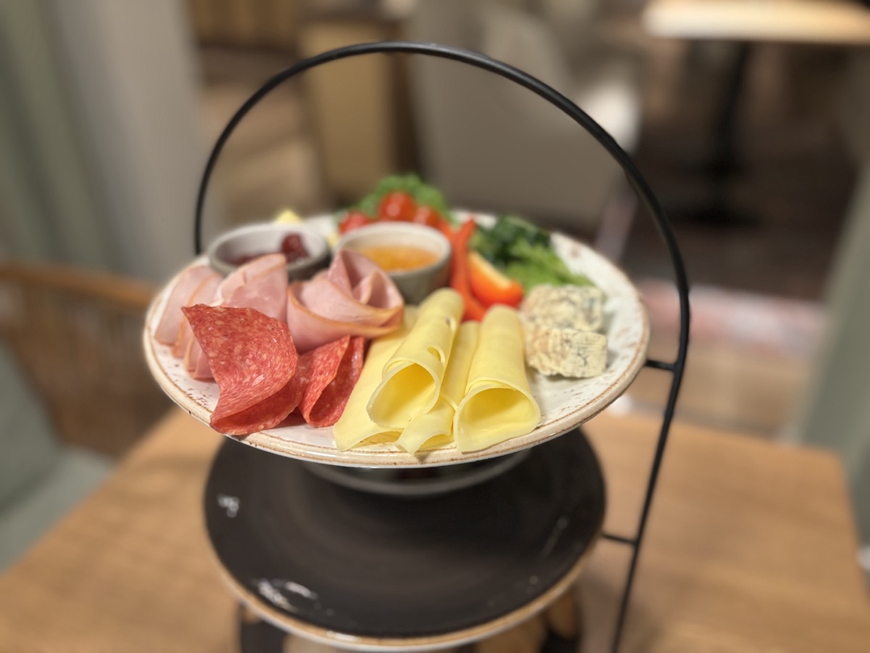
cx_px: 435
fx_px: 653
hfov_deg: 67.3
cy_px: 326
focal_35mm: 26
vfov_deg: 53.1
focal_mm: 5.96
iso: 250
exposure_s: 1/55
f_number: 1.6
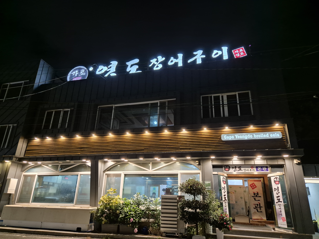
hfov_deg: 73.9
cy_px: 120
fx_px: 212
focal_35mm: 23
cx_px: 160
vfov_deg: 58.9
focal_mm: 5.4
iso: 800
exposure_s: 1/120
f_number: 1.8
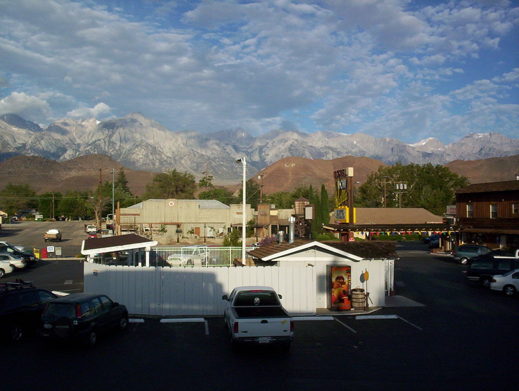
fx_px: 571
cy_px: 196
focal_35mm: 38
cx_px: 260
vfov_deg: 37.9
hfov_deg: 48.9
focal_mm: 4.99
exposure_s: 1/1026
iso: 100
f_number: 4.5
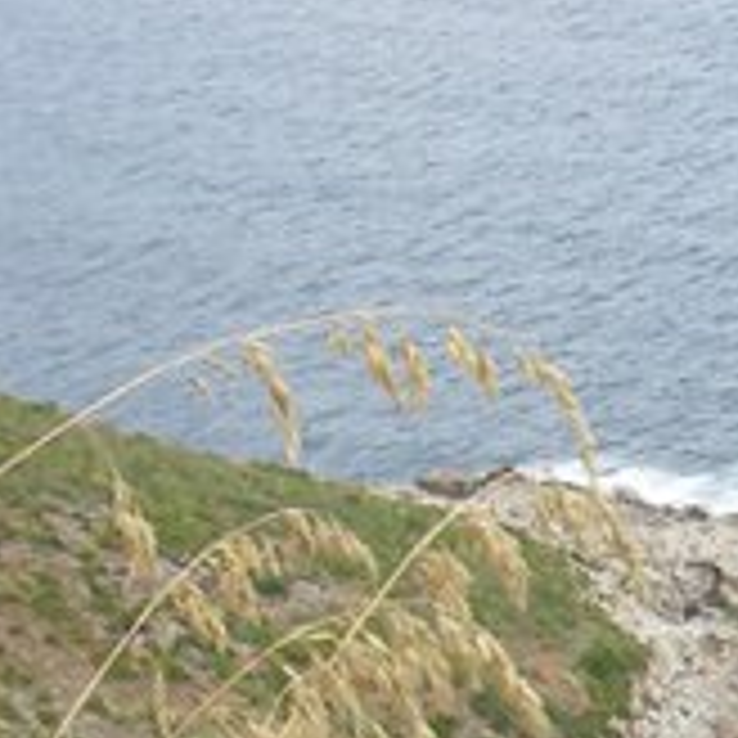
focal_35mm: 164
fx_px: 3956
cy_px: 738
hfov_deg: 9.8
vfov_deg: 10.6
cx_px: 1580
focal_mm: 6.2
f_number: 2.8
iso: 100
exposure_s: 1/400
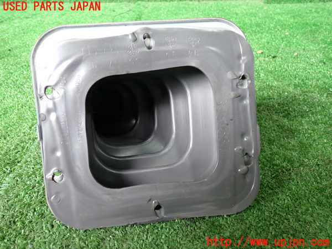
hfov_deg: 60.0
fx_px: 288
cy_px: 124
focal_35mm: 30
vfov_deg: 46.8
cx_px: 166
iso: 250
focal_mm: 5.4
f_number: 2.3
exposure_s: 1/30
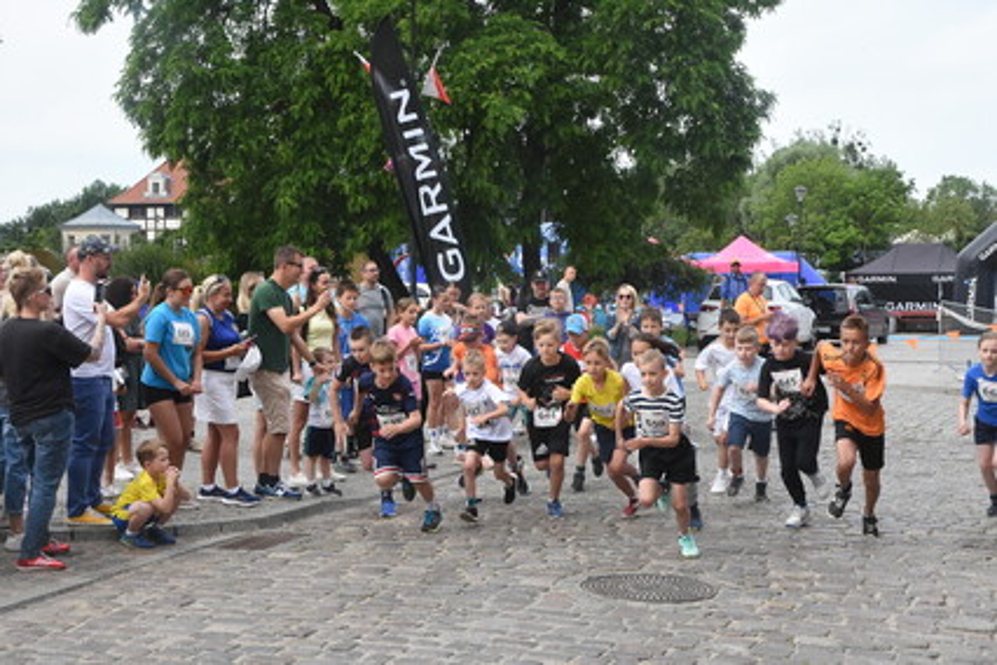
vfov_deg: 23.8
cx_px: 498
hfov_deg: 35.1
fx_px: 1578
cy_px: 332
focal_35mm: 57
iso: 1250
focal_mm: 38
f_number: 11
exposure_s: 1/500
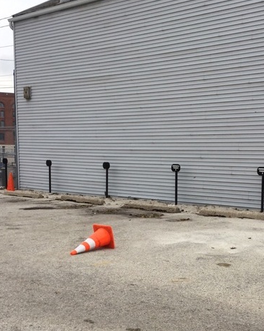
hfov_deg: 28.8
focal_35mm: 52
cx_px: 182
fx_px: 509
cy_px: 195
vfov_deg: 35.9
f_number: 2.4
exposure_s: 1/184
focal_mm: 3.3
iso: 25
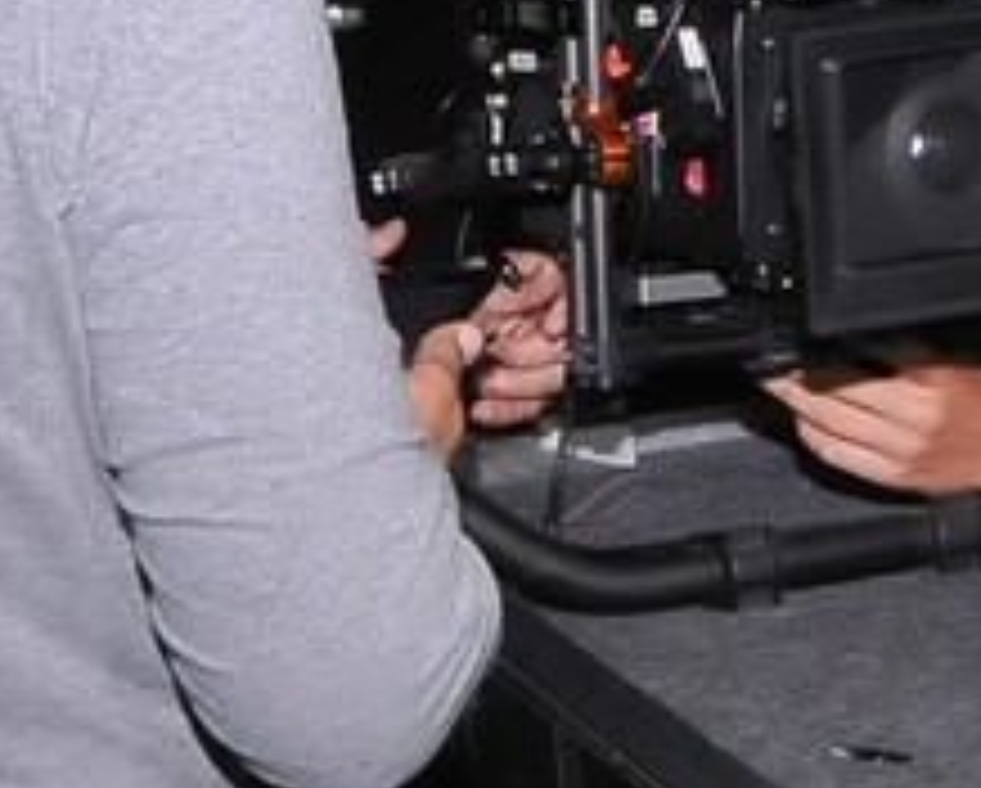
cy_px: 347
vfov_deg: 10.7
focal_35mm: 145
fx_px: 4216
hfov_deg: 13.3
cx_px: 666
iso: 1250
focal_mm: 22
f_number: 8
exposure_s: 1/60
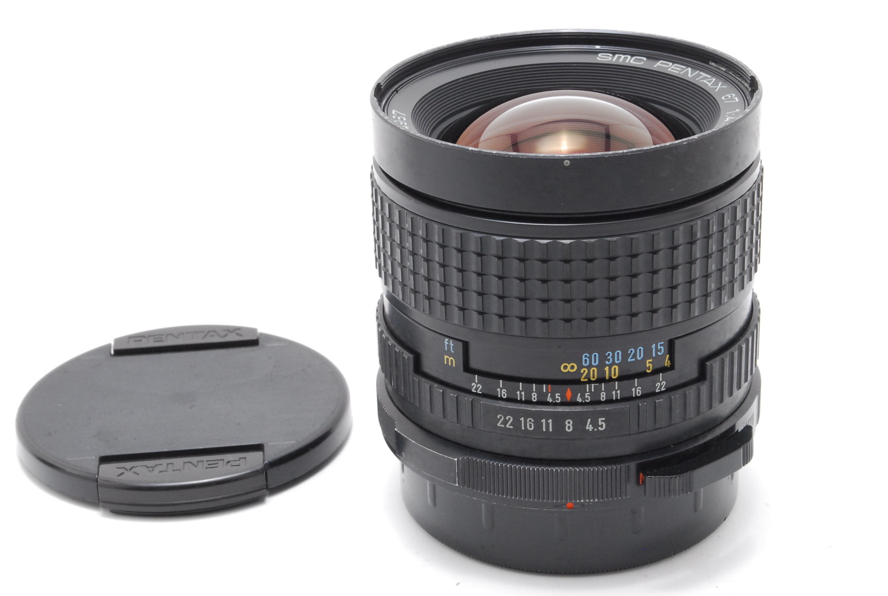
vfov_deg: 16.6
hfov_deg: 24.6
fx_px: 2039
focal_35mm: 82
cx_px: 444
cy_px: 298
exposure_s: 1/250
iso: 640
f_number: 22
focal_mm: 55
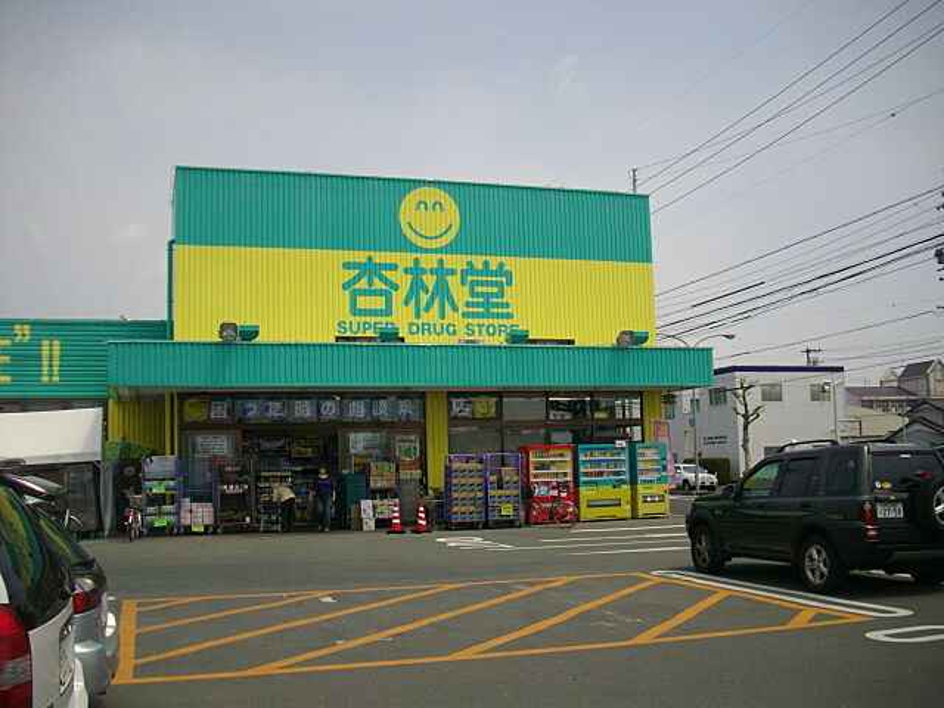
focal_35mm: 37
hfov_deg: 50.1
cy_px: 354
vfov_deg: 38.7
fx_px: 1009
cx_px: 472
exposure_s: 1/640
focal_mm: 6.2
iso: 100
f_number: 5.6
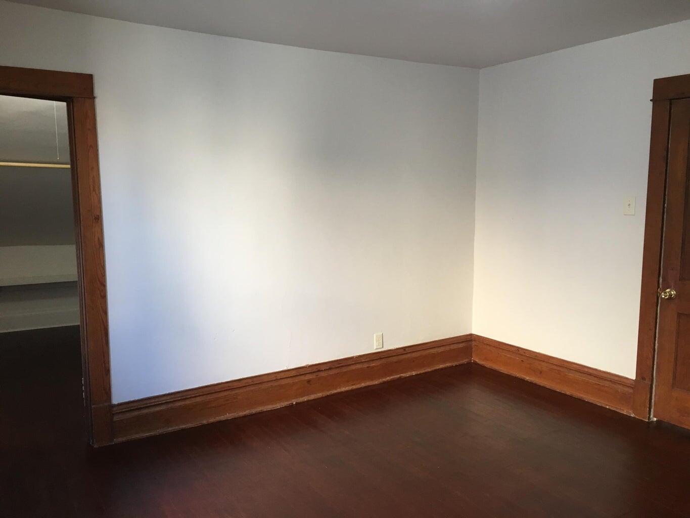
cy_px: 259
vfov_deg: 48.2
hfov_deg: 61.7
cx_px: 345
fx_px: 578
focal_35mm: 29
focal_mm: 4.15
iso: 100
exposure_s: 1/33
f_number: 2.2
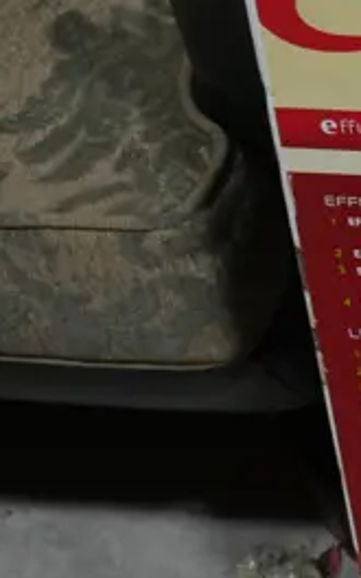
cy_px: 343
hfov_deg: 6.6
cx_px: 1068
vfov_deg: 11.6
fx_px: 2849
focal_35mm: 181
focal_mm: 22
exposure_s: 1/100
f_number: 4.7
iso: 200
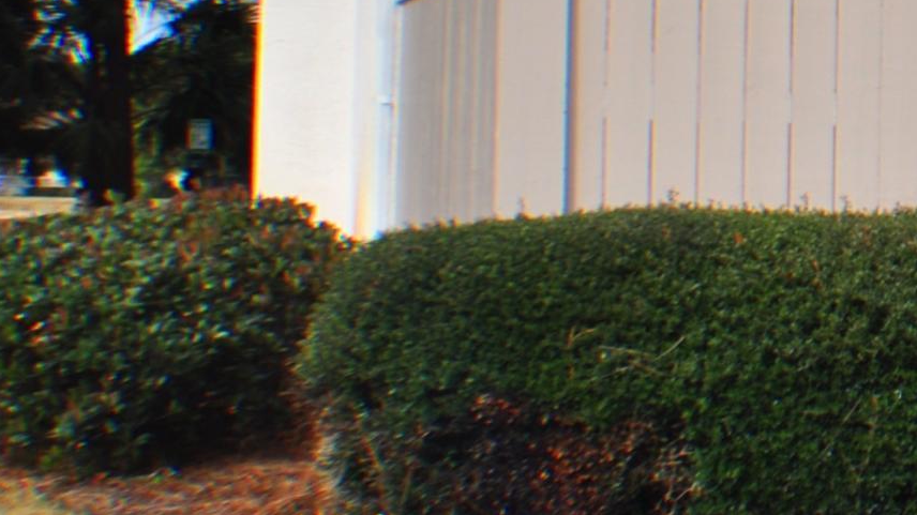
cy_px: -112
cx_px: 1361
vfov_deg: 9.9
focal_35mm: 121
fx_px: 2941
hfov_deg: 16.2
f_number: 13
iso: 200
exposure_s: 1/200
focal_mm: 22
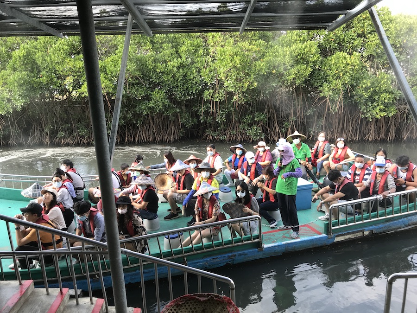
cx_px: 208
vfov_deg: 49.7
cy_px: 156
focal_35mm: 28
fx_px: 337
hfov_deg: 63.4
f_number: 1.8
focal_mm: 3.99
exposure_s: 1/120
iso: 25
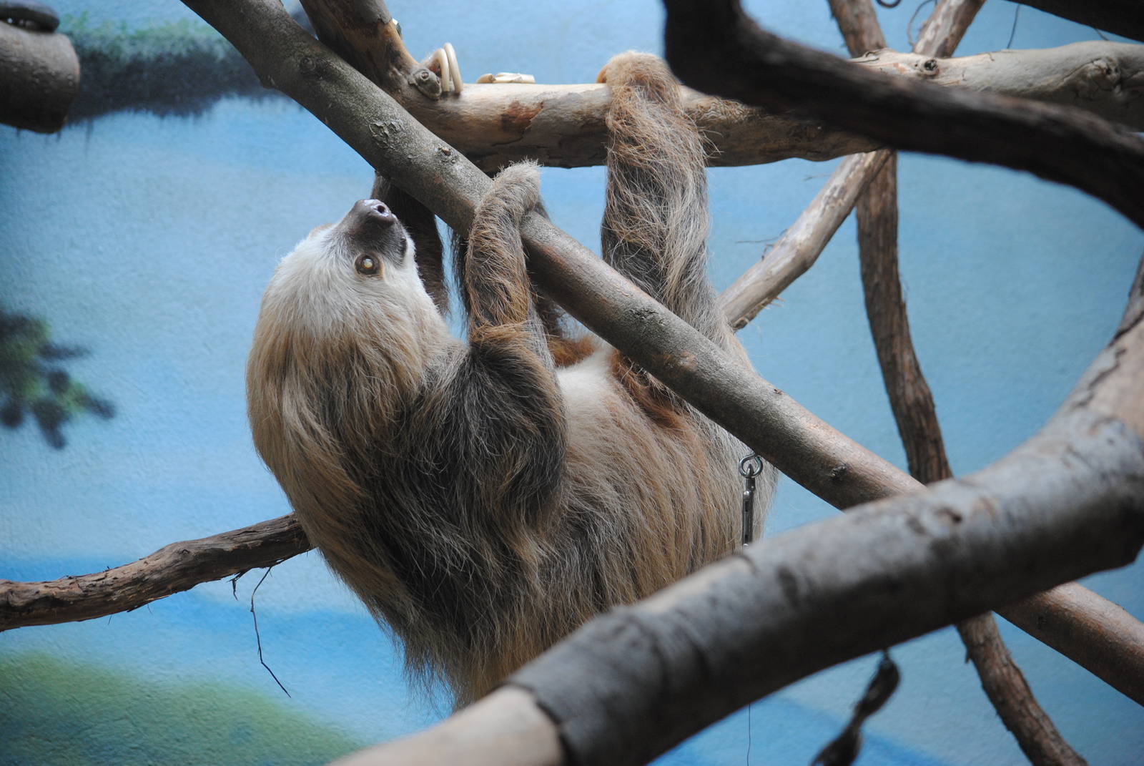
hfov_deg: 13.0
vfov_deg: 8.7
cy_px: 383
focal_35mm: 158
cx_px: 572
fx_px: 5011
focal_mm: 105
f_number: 4.8
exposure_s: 1/60
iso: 400
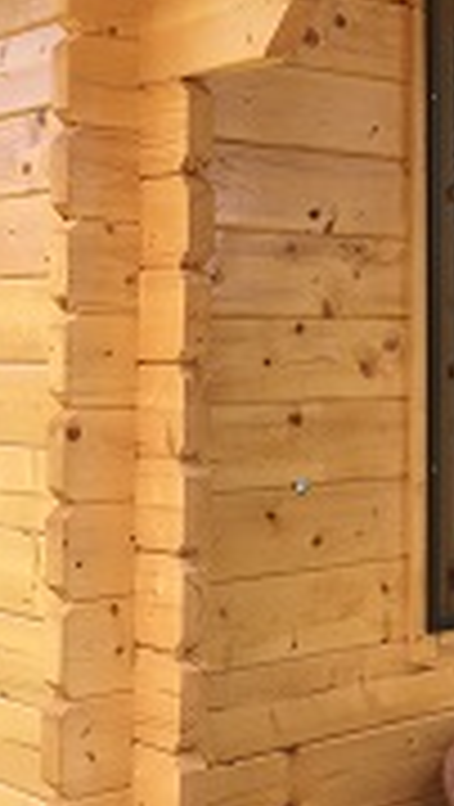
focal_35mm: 71
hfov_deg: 16.8
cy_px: 266
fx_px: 1516
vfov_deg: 29.5
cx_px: 411
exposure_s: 1/291
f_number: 2.2
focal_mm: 4.15
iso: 25
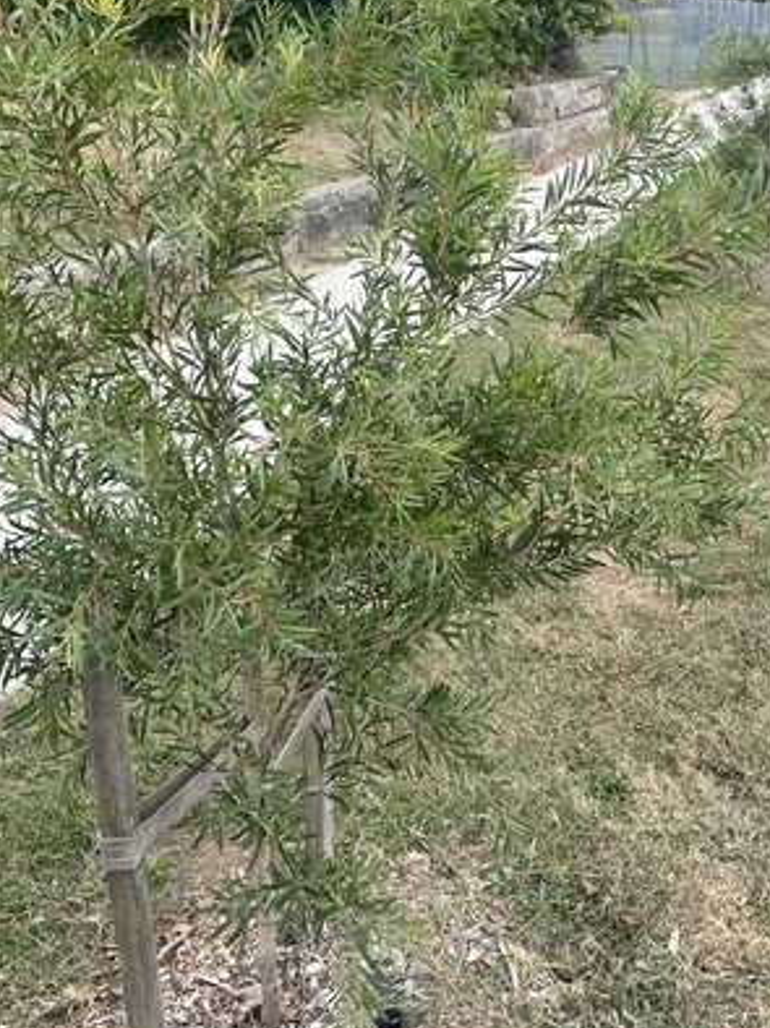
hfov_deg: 32.7
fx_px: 1306
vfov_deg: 42.9
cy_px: 475
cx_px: 475
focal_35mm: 44
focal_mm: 4.2
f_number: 1.6
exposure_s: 1/855
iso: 32
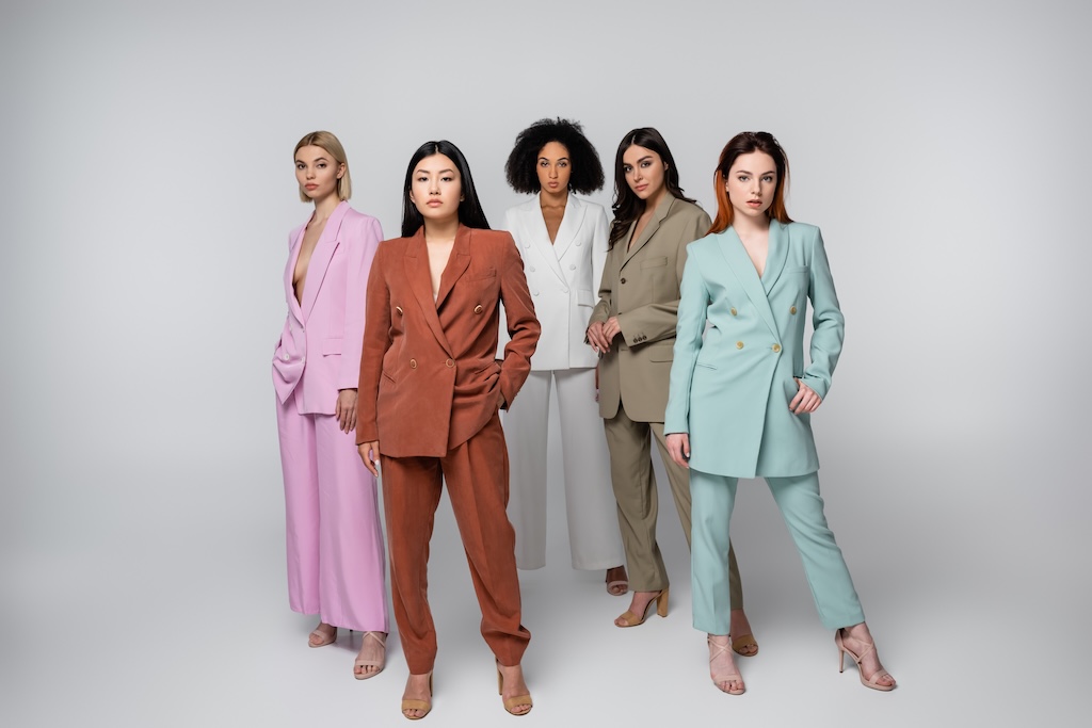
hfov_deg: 54.4
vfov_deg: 37.9
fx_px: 1062
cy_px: 364
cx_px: 546
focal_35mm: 35
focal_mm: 35
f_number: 6.3
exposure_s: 1/200
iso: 100
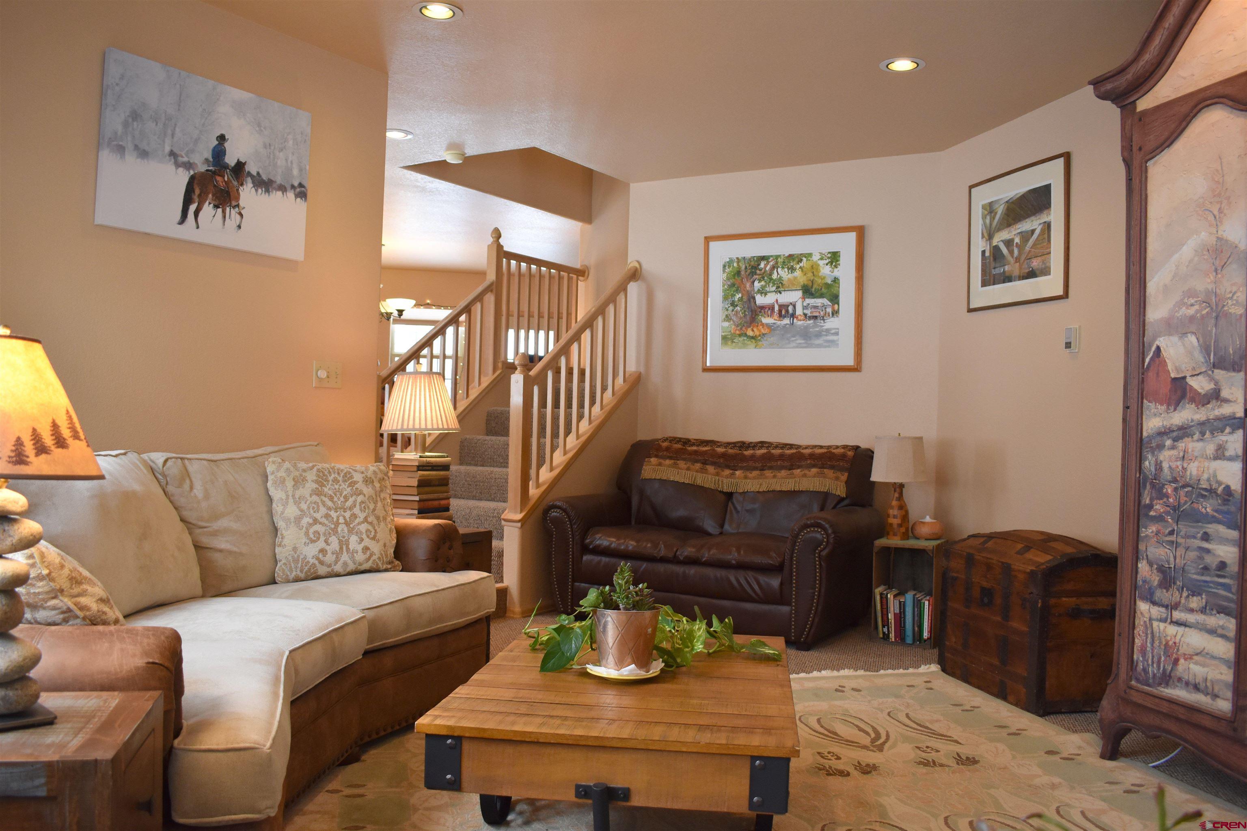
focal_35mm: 30
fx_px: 1039
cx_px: 624
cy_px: 416
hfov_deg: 61.9
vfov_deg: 43.6
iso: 800
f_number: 5
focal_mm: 20
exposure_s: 1/100
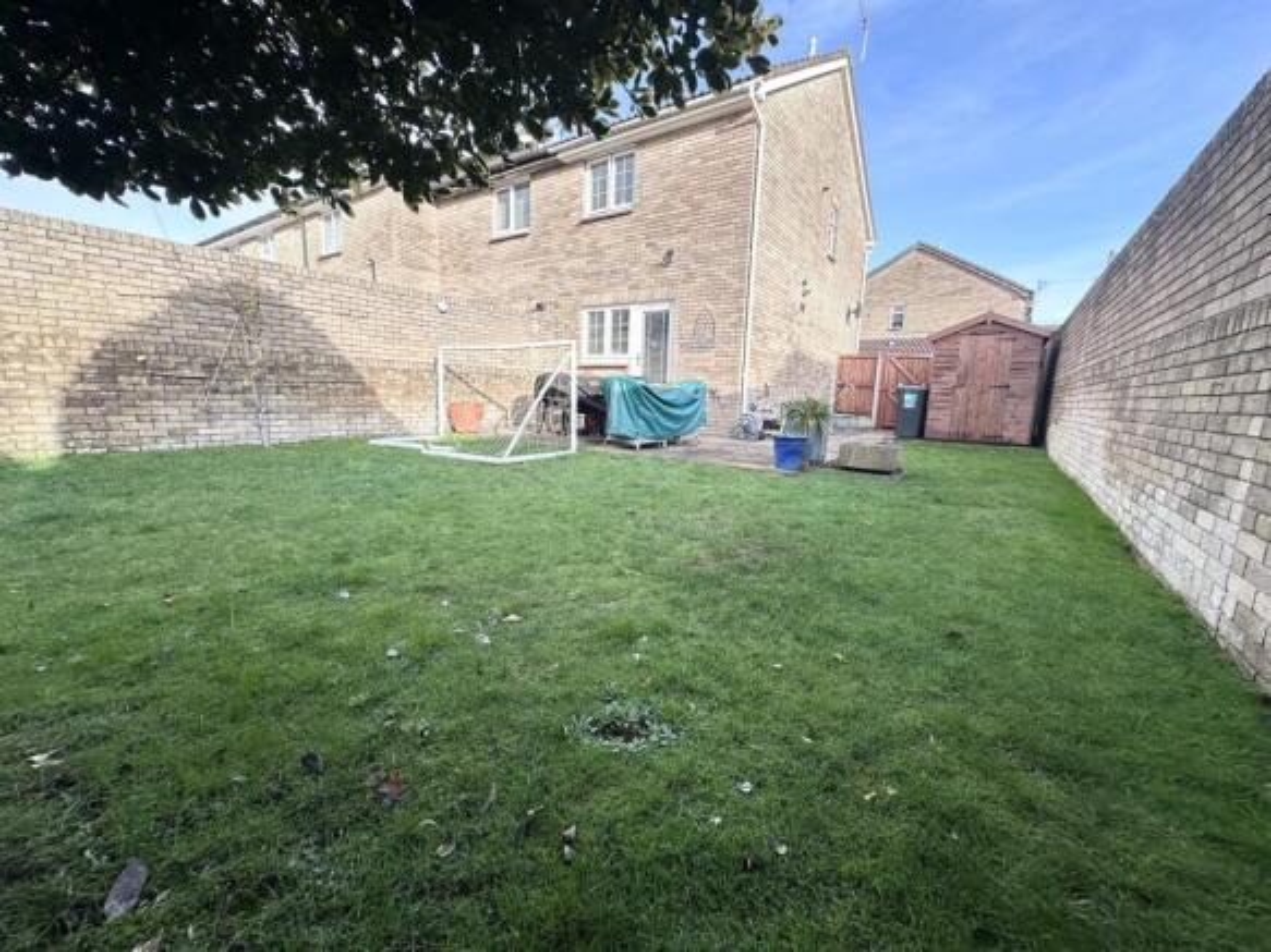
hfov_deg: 102.1
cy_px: 476
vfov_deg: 85.7
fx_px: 514
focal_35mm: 14
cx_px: 636
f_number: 2.2
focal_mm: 2.22
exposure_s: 1/409
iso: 40
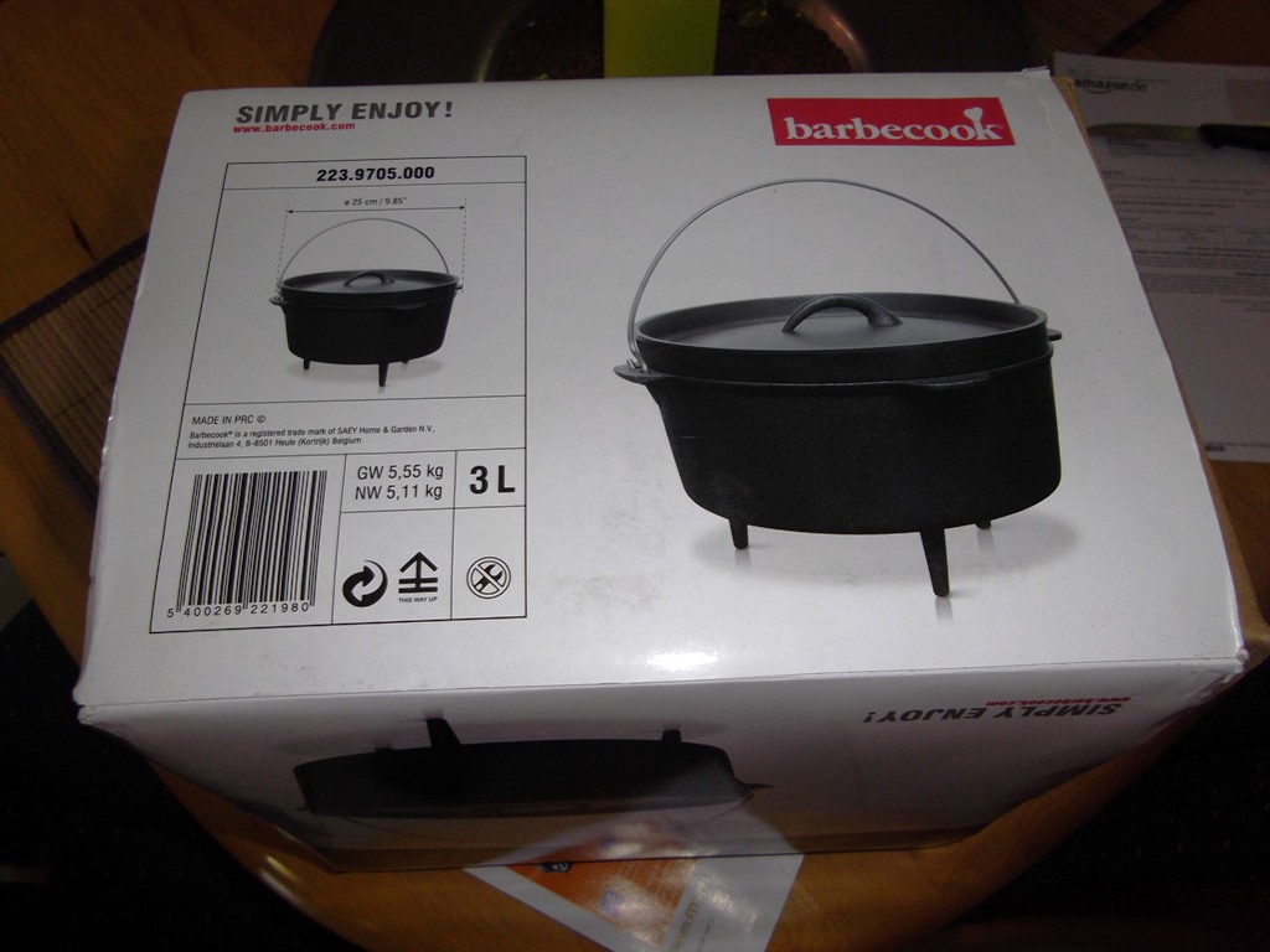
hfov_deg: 65.3
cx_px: 635
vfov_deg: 51.4
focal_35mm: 27
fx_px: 991
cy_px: 476
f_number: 3.2
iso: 100
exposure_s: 1/50
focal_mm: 4.9
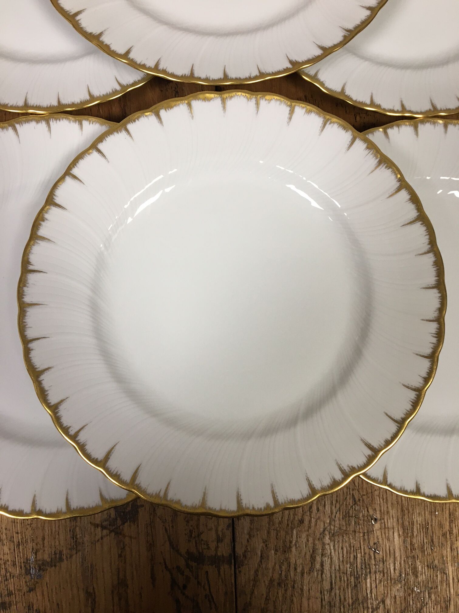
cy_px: 306
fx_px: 513
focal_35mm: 29
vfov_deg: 61.7
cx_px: 230
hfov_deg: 48.2
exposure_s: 1/33
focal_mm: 4.15
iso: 50
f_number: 2.2
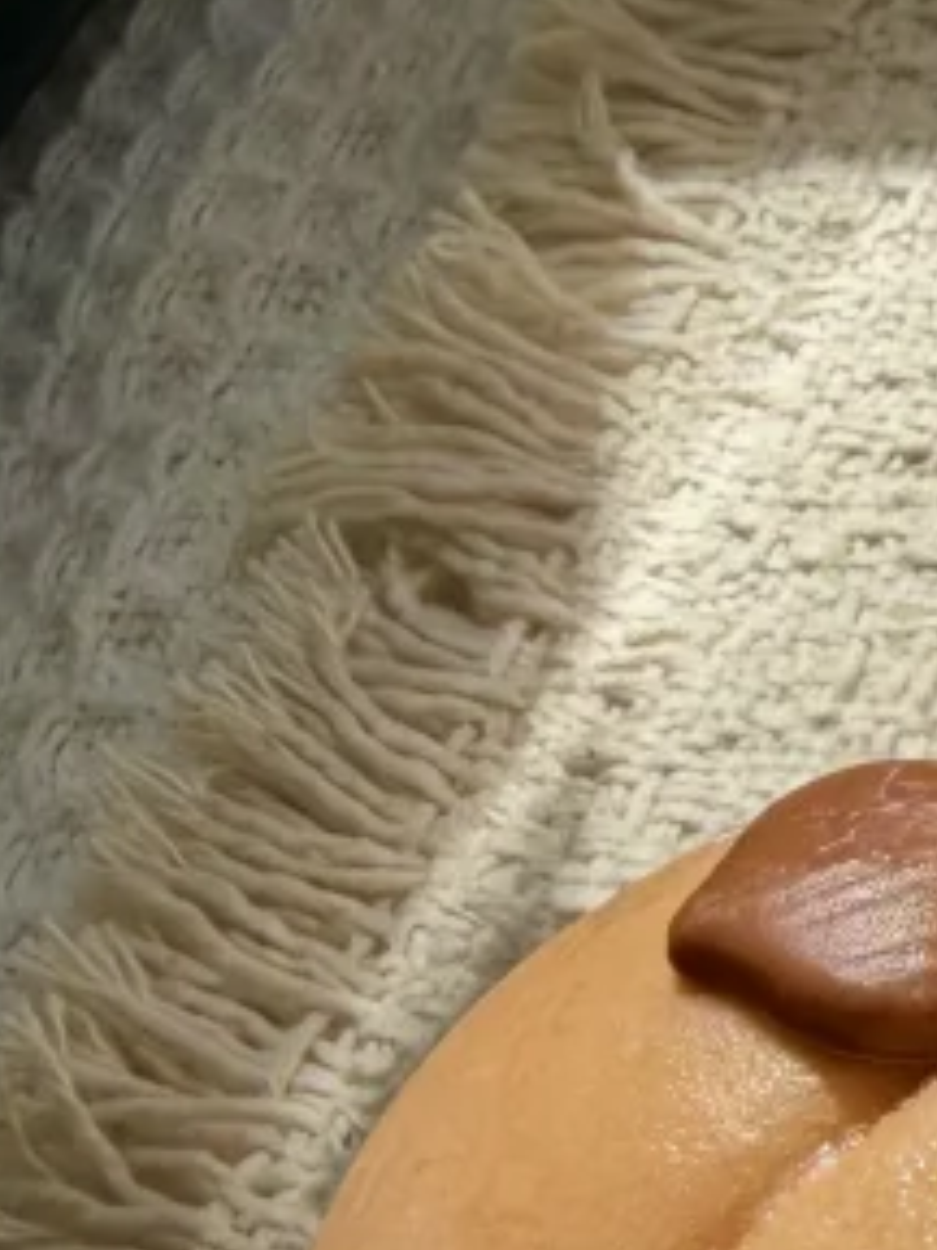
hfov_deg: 10.7
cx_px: 2156
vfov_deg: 16.1
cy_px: 1272
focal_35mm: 120
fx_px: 4331
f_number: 2.2
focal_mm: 2.22
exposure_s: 1/283
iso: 40
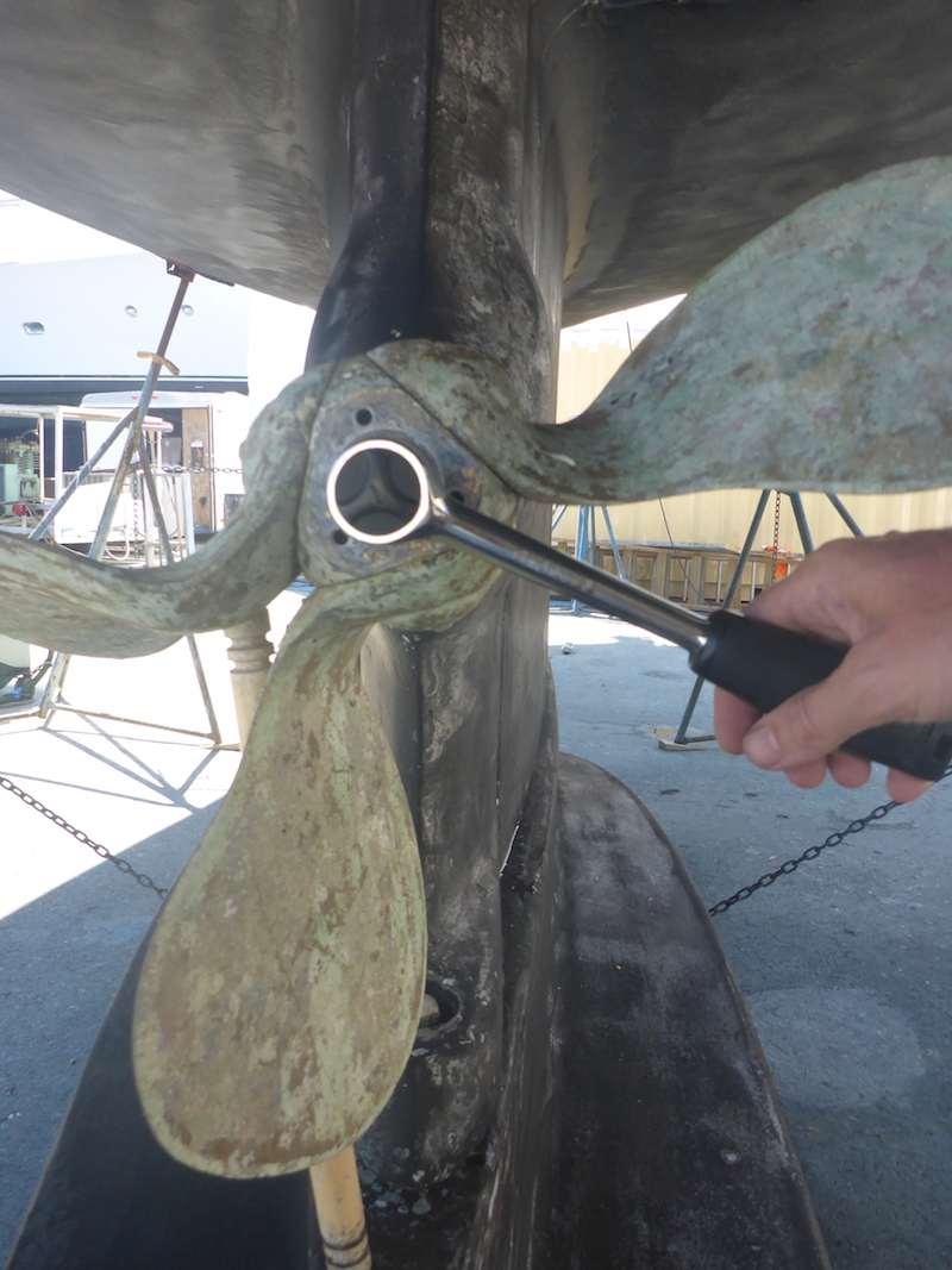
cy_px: 635
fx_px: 1027
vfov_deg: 63.4
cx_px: 476
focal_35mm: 28
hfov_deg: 49.7
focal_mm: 4.9
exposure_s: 1/250
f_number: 3.3
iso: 160
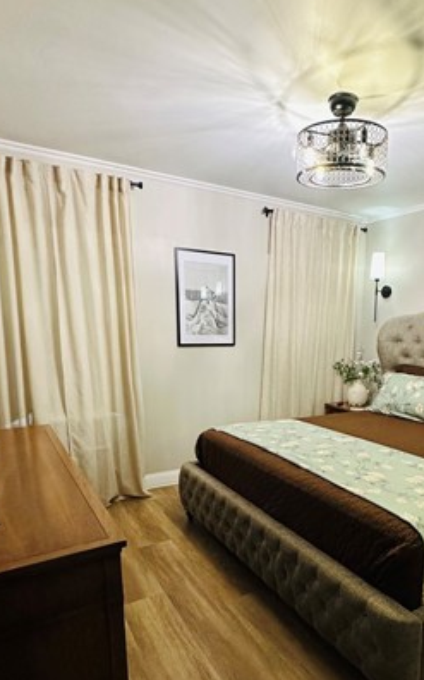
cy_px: 412
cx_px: 280
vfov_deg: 73.9
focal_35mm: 24
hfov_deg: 50.2
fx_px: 444
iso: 640
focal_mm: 2.22
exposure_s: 1/60
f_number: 2.2
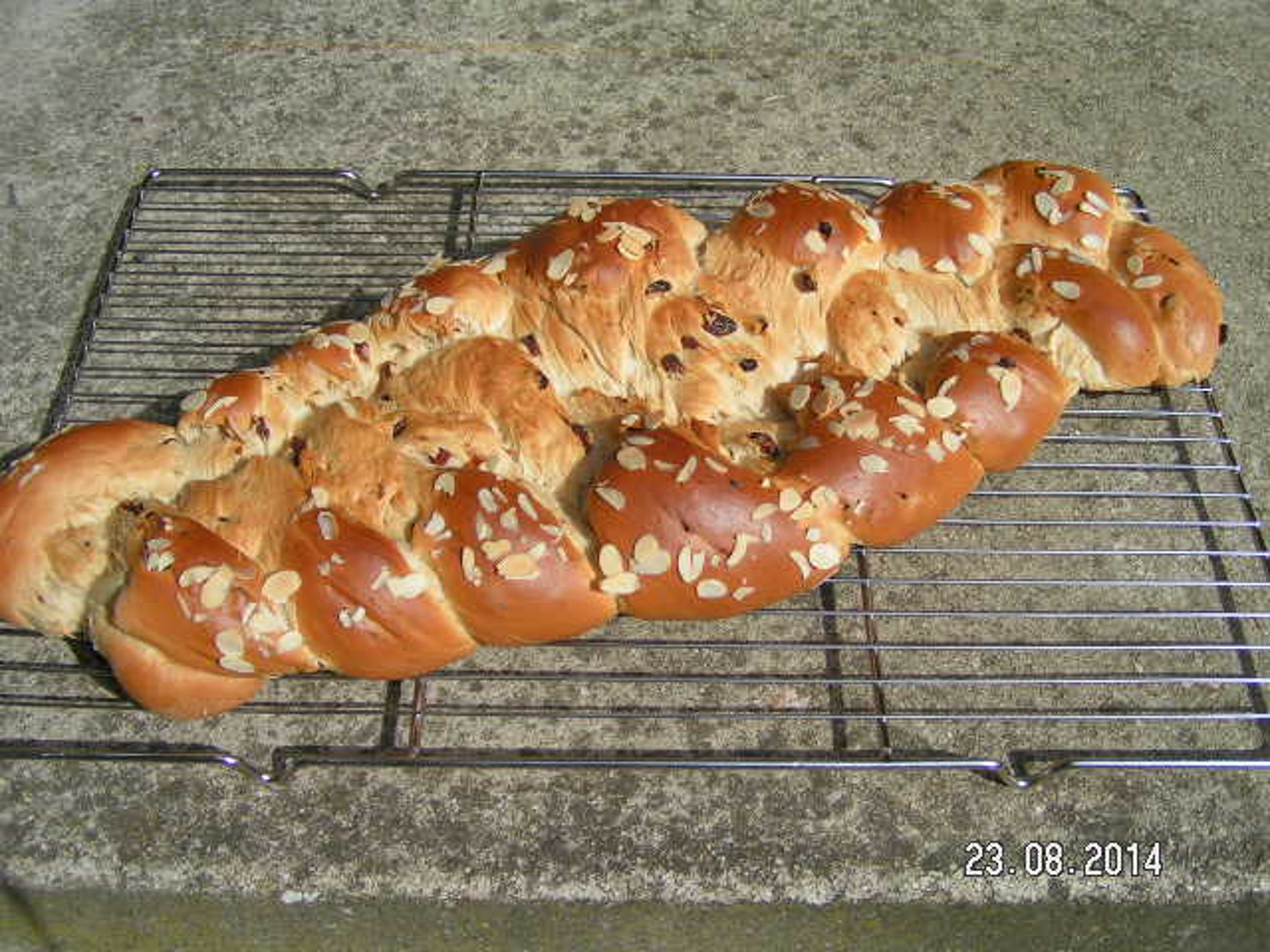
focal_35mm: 38
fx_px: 1394
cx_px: 635
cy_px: 476
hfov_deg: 49.0
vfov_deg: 37.7
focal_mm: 5.8
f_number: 2.8
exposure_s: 1/1000
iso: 50
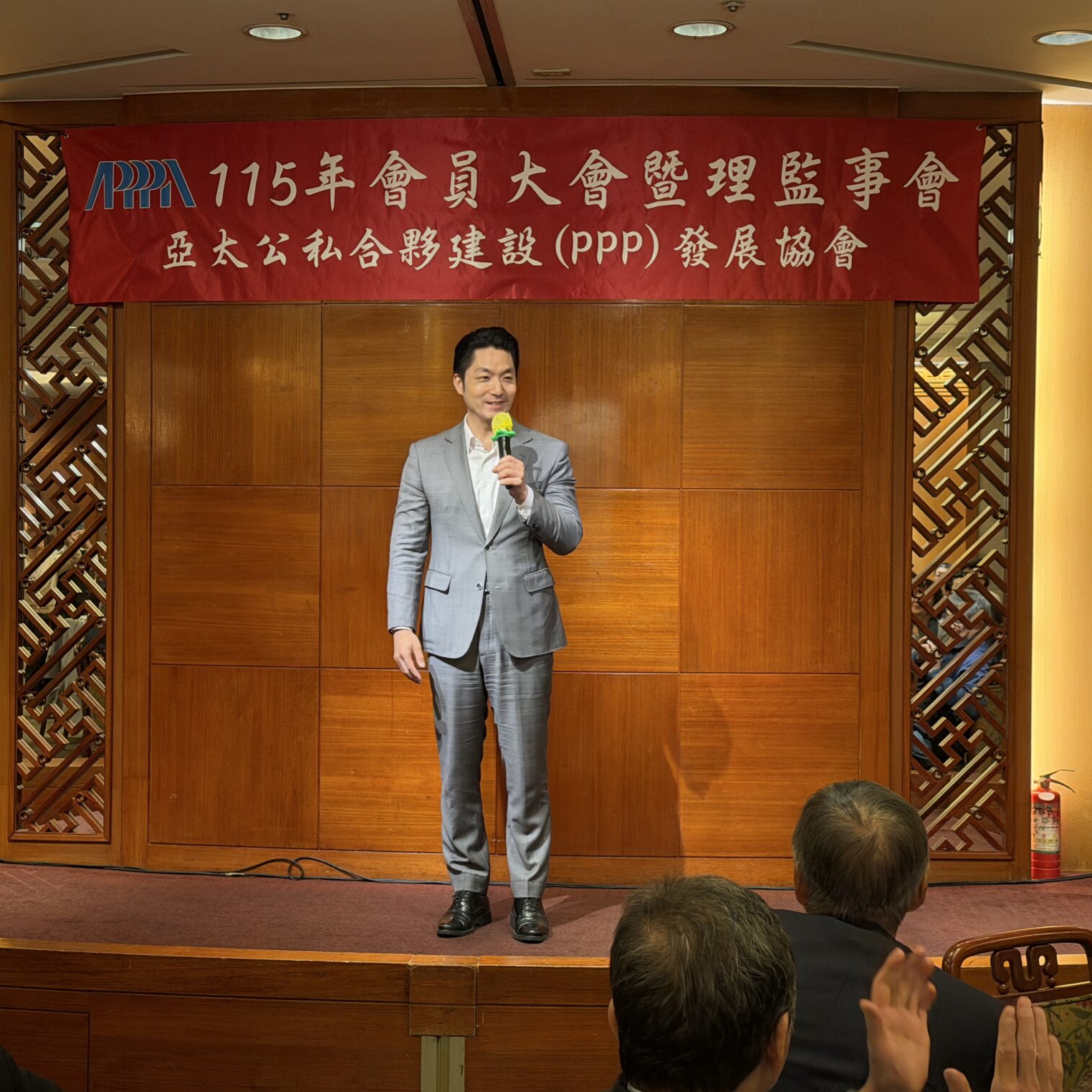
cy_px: 548
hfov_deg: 30.0
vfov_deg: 30.0
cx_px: 495
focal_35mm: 57
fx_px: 2034
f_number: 1.78
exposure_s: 1/40
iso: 400
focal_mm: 6.76
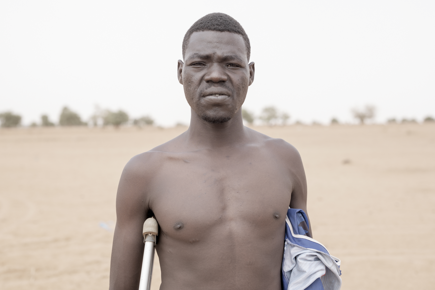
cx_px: 218
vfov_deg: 27.0
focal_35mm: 50
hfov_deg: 39.6
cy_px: 145
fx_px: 604
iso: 100
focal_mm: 50
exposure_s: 1/320
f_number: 3.5
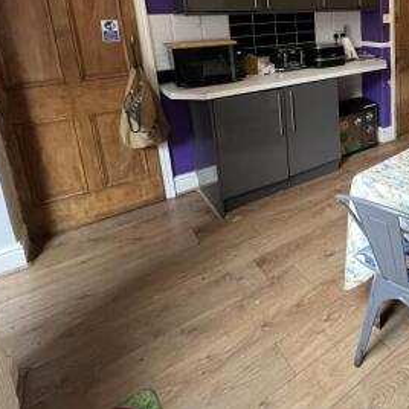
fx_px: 334
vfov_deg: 58.0
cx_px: 376
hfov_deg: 54.0
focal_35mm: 25
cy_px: 80
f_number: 1.8
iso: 400
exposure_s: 1/50
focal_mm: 1.57
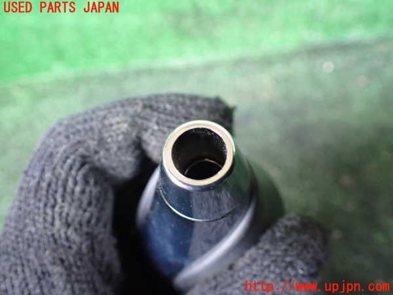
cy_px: 148
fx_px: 341
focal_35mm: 30
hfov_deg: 60.0
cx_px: 196
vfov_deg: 46.8
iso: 800
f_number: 2.3
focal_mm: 5.4
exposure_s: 1/50
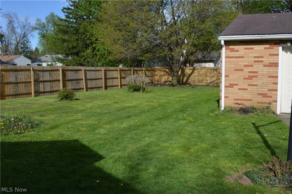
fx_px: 291
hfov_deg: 53.2
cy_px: 97
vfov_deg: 36.7
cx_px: 146
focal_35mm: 36
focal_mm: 24
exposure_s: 1/250
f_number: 8
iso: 125
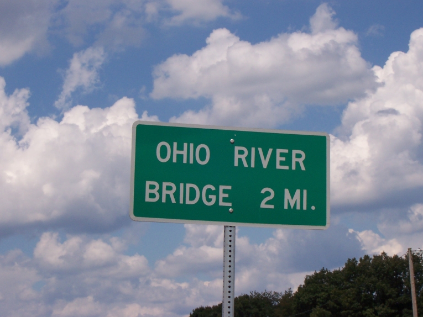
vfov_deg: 13.2
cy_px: 159
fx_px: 1369
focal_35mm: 112
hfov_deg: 17.6
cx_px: 213
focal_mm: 16.8
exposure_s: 1/500
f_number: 9.5
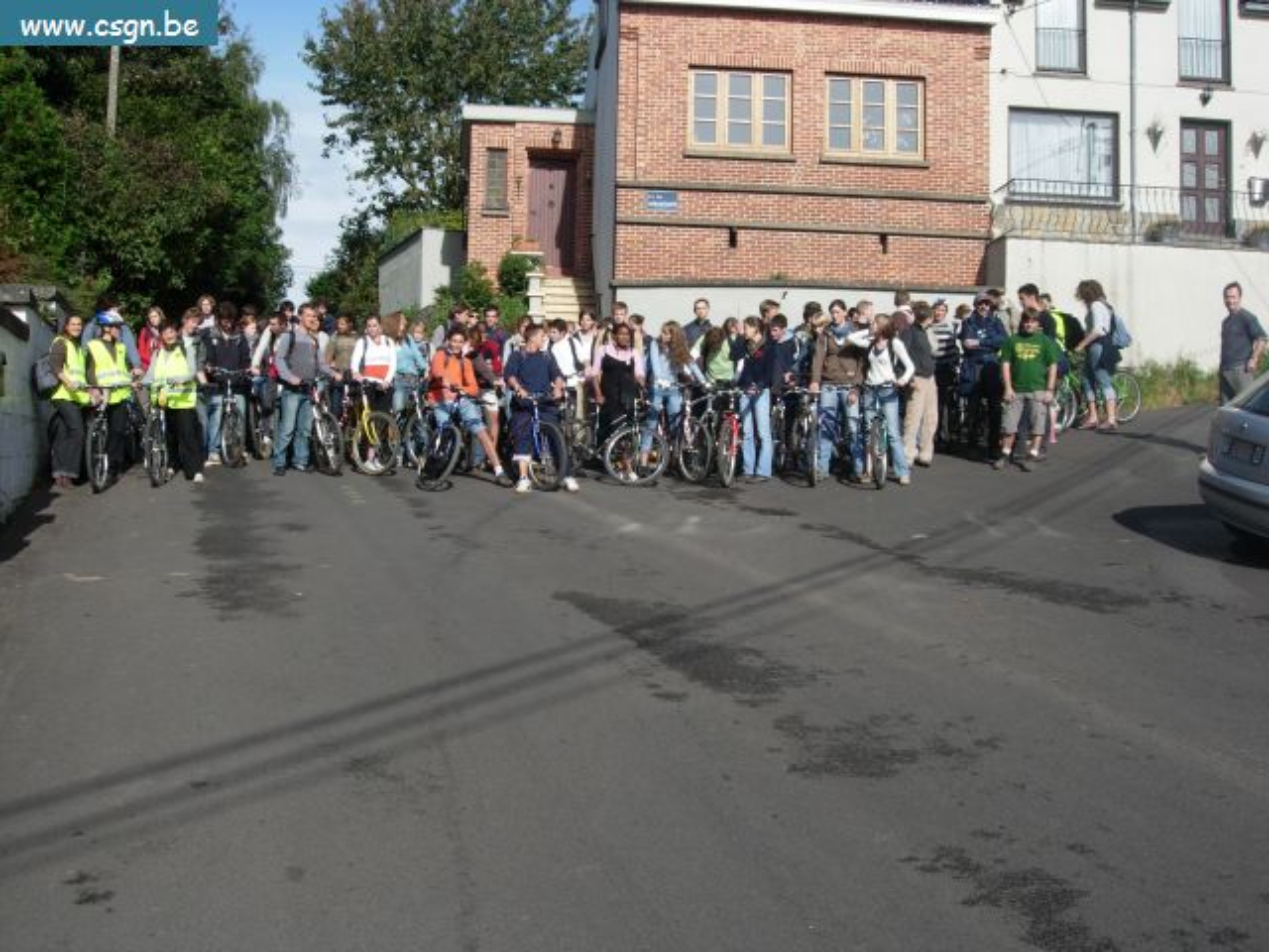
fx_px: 1393
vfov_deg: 37.7
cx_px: 634
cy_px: 476
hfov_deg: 49.0
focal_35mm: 38
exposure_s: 1/724
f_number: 4.8
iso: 64
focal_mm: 7.8
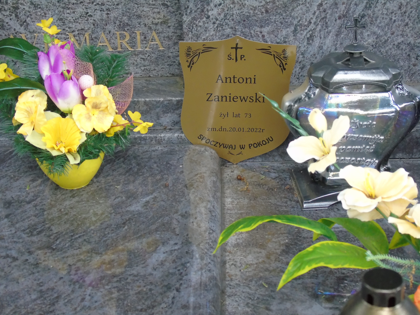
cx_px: 210
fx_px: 752
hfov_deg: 31.2
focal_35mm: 62
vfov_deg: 23.7
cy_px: 158
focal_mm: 11
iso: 640
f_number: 4.5
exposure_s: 1/125
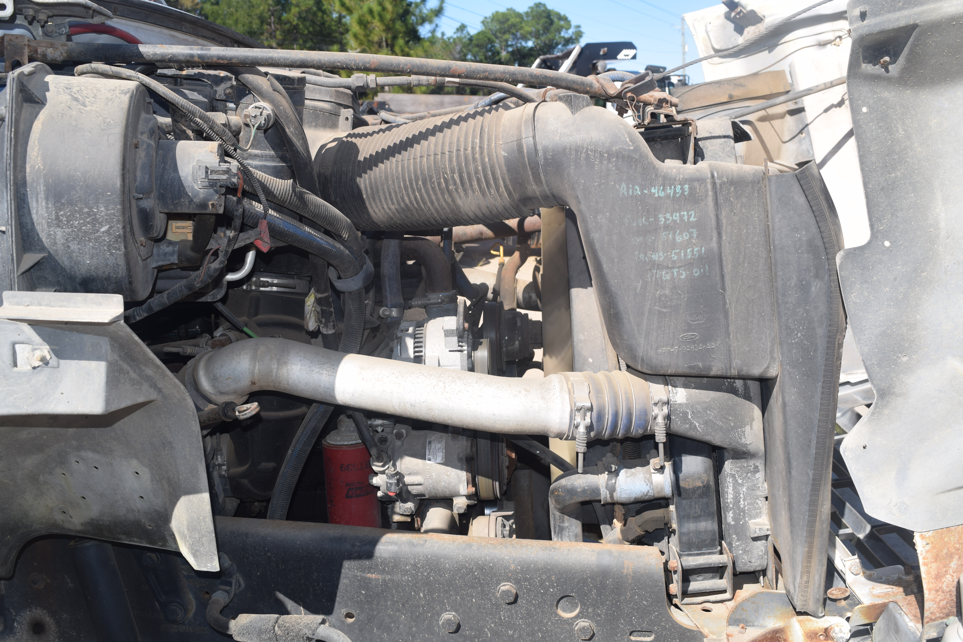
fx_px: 923
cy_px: 321
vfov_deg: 38.4
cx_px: 482
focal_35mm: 34
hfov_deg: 55.1
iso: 100
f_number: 9
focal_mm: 23
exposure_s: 1/200
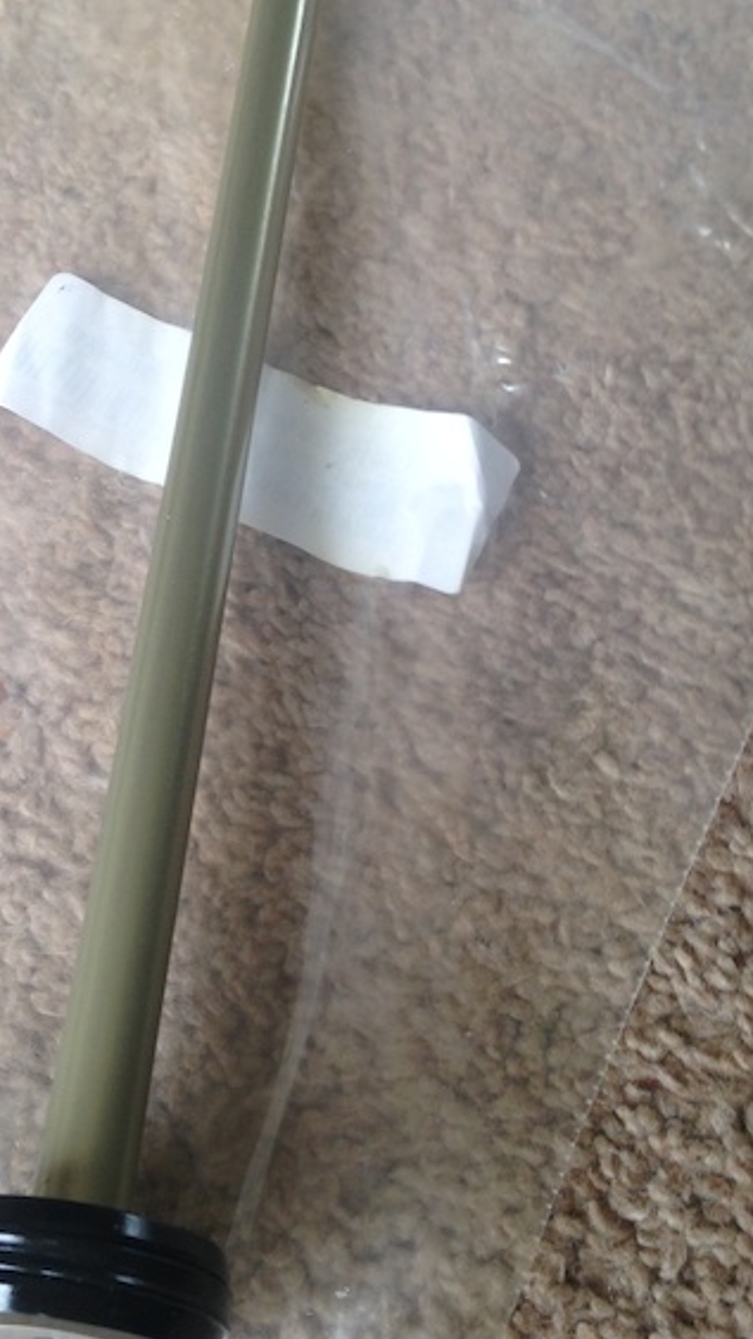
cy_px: 603
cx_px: 192
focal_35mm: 51
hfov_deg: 23.3
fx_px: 1811
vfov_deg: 40.5
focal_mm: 4.12
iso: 50
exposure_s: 1/40
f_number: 2.4
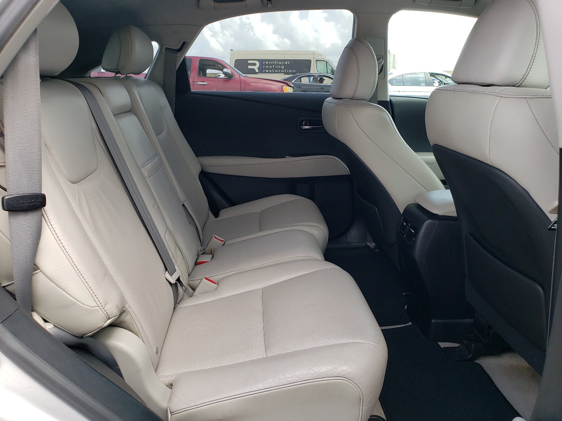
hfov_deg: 67.3
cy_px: 210
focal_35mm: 26
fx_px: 422
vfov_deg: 53.1
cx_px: 281
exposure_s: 1/200
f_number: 1.5
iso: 50
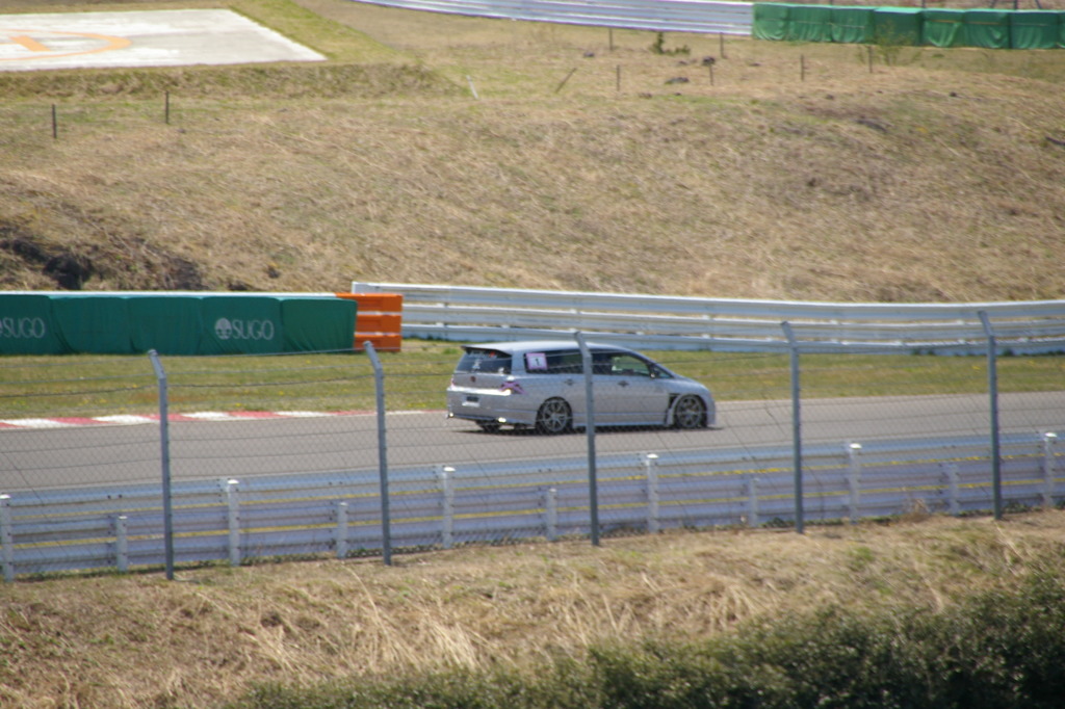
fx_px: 11090
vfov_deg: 3.7
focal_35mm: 375
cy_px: 354
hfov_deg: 5.5
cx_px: 532
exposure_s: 1/500
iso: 200
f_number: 8
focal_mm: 250
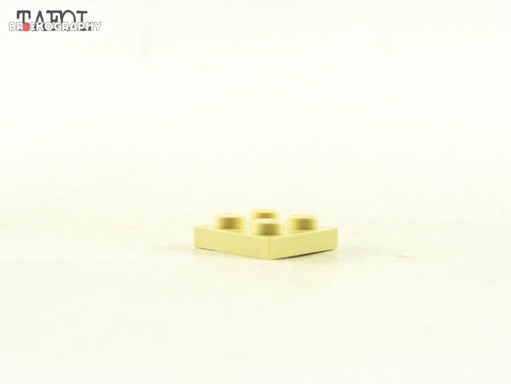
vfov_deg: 15.7
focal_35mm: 94
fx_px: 1388
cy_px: 192
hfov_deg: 20.9
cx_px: 256
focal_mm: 15.6
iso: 200
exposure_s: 1/30
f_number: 3.6
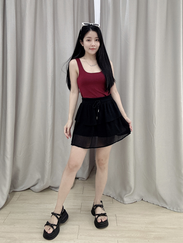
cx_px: 92
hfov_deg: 58.9
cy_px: 122
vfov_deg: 73.9
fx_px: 162
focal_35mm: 23
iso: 125
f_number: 1.9
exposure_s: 1/50
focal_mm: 2.69
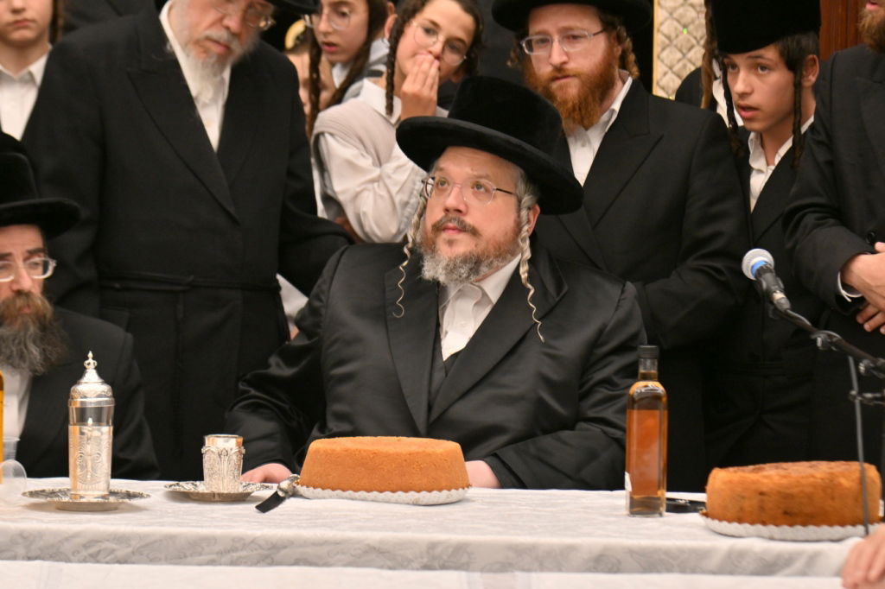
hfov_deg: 11.4
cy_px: 294
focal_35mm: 180
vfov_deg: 7.6
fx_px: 4423
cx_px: 442
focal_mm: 120
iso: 320
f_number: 4
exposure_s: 1/200
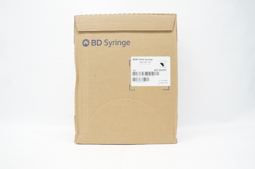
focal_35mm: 27
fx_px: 191
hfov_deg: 67.4
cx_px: 128
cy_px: 84
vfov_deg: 47.8
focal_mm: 18
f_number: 16
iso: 1600
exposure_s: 1/13
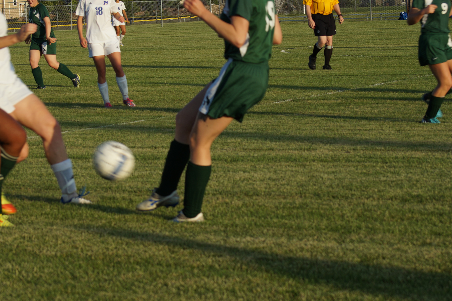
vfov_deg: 12.1
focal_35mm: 112
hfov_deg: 18.2
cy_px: 150
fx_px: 1411
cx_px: 226
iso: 100
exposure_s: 1/250
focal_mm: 75
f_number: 6.3
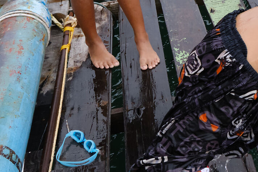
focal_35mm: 81
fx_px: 580
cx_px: 380
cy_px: 6
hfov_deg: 21.3
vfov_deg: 16.6
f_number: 5.6
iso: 1250
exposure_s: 1/500
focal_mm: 16
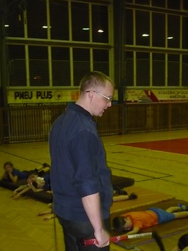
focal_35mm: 47
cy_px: 164
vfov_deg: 40.0
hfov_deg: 30.8
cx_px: 76
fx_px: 340
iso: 250
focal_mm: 5.8
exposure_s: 1/30
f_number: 2.8
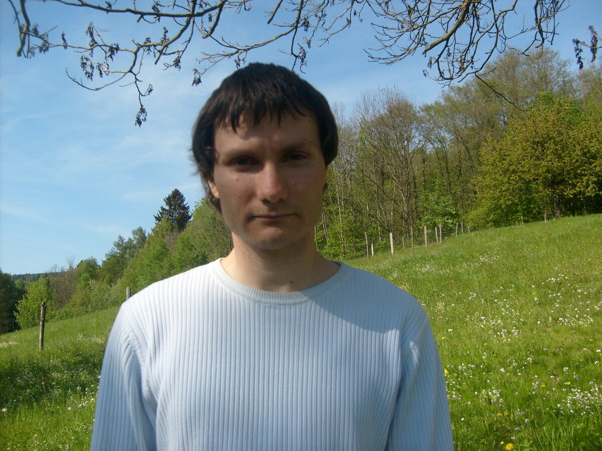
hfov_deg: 52.6
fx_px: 609
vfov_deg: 40.7
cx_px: 301
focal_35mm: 35
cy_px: 226
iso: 80
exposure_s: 1/250
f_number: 7.1
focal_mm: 5.8
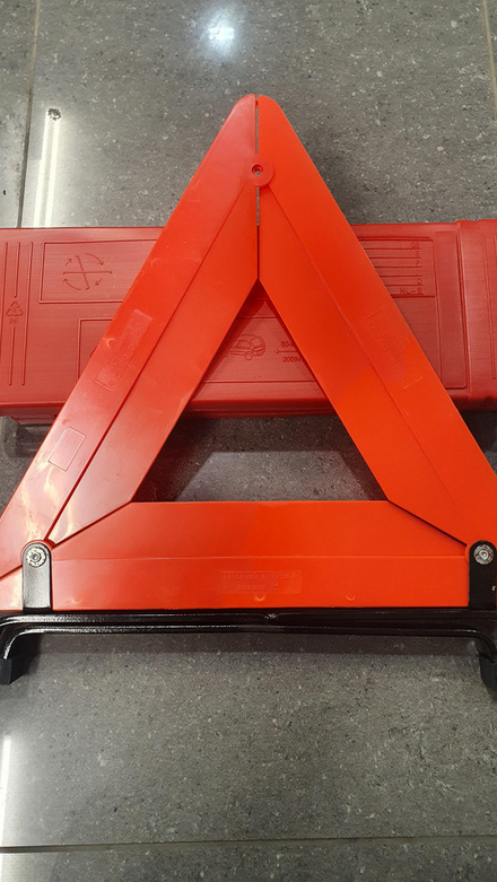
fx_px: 679
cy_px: 446
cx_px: 279
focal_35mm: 29
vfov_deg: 66.0
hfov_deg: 40.2
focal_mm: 4.32
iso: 250
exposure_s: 1/50
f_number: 2.4
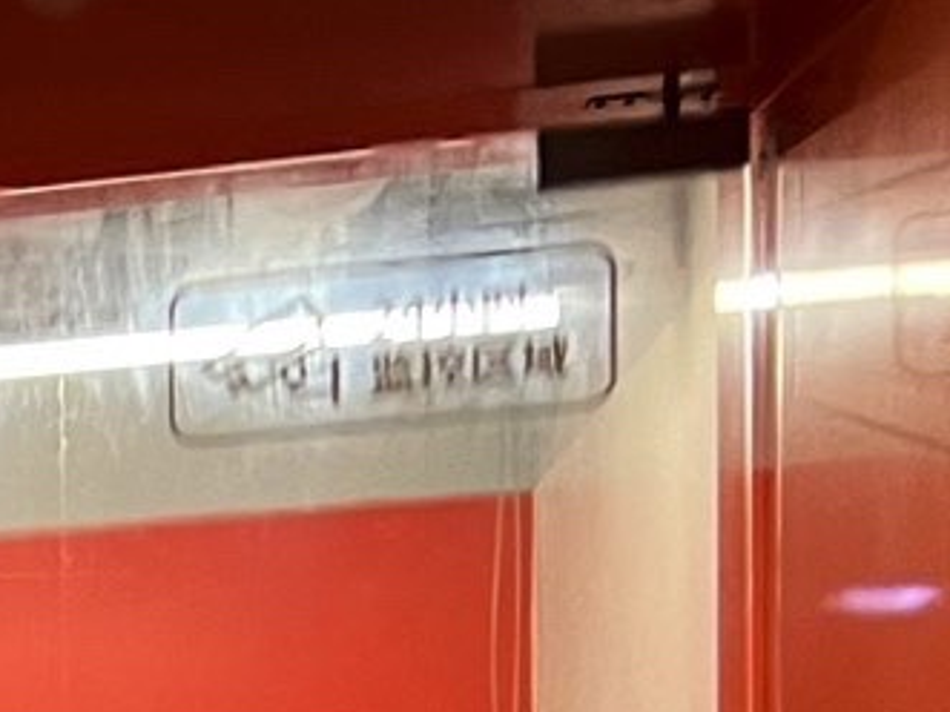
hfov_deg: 9.6
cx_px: -1894
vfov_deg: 8.4
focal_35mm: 161
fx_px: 4417
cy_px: 1691
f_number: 1.5
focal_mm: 5.7
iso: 160
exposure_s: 1/50
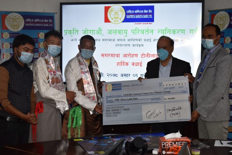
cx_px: 117
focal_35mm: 61
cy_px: 77
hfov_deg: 32.9
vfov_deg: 22.3
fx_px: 393
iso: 800
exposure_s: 1/100
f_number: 5
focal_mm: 40
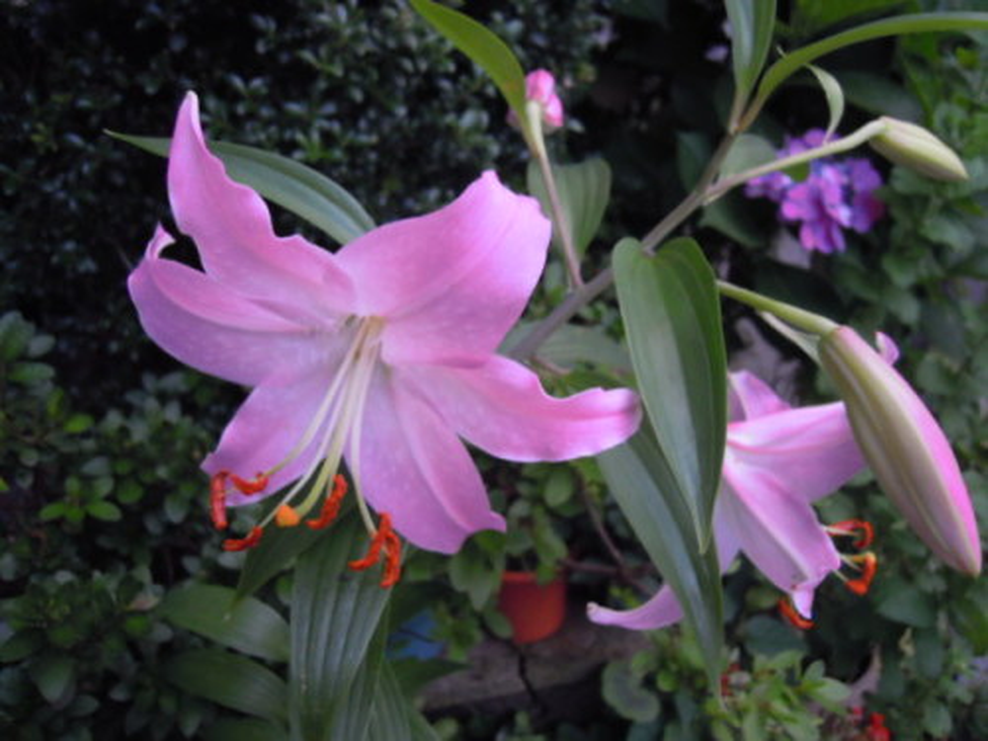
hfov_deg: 63.4
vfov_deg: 49.7
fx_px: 799
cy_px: 370
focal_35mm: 28
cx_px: 494
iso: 400
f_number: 2.7
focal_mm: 5
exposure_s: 1/20
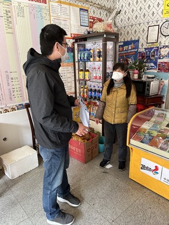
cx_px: 84
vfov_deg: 67.3
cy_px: 112
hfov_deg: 53.1
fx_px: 169
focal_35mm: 26
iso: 125
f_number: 1.6
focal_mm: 5.1
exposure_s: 1/104
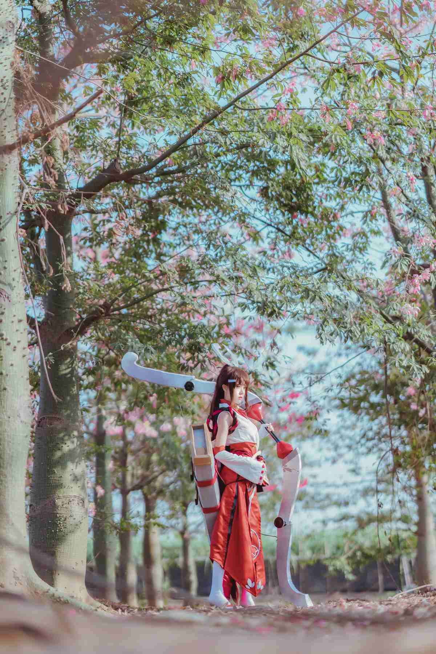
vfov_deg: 23.9
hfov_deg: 16.1
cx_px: 218
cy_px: 327
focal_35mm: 85
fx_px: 1543
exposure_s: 1/2500
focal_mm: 85
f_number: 1.4
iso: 160
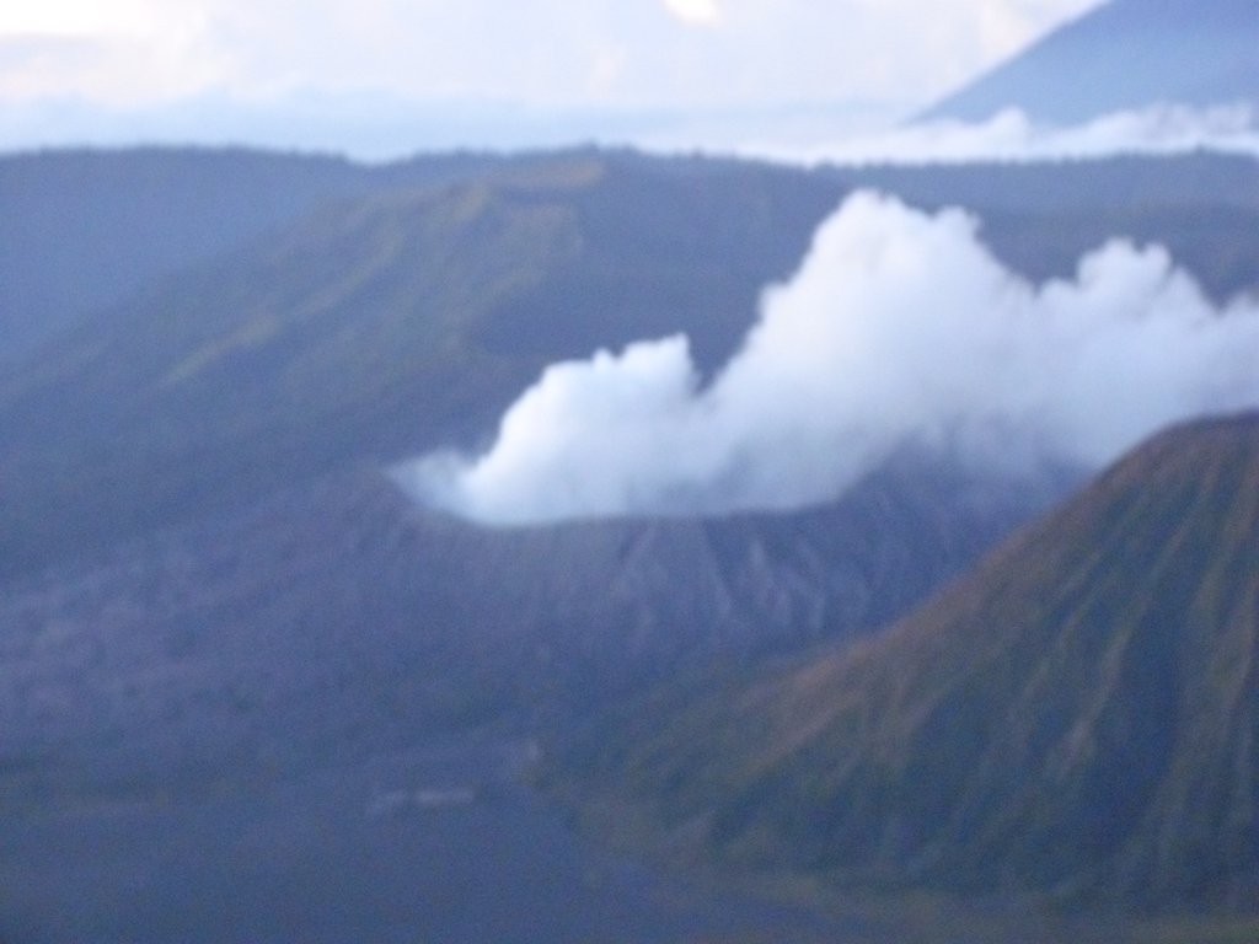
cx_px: 630
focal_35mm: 113
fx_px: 4110
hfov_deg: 17.4
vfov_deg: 13.1
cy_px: 472
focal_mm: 18.6
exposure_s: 1/13
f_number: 5.2
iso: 800
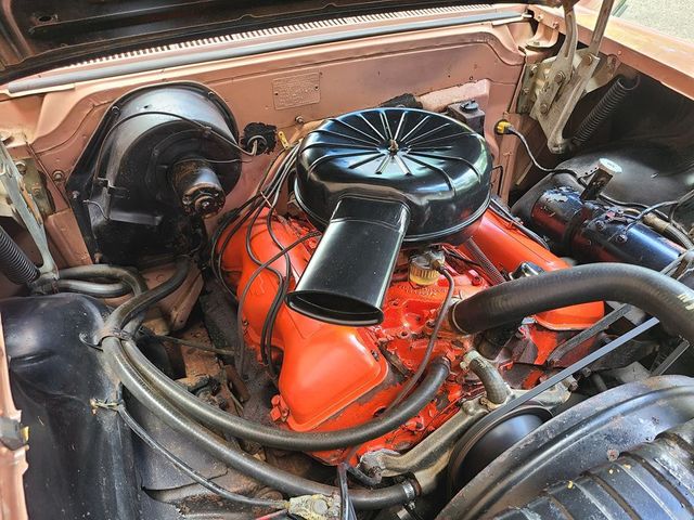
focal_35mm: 26
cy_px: 260
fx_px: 521
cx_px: 347
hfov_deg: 67.3
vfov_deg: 53.1
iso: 64
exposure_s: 1/50
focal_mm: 5.4
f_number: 1.8
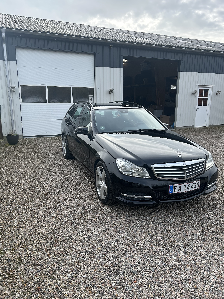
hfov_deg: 53.1
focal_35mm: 26
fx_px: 224
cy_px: 150
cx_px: 112
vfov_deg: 67.3
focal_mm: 5.7
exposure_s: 1/1531
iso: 50
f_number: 1.5
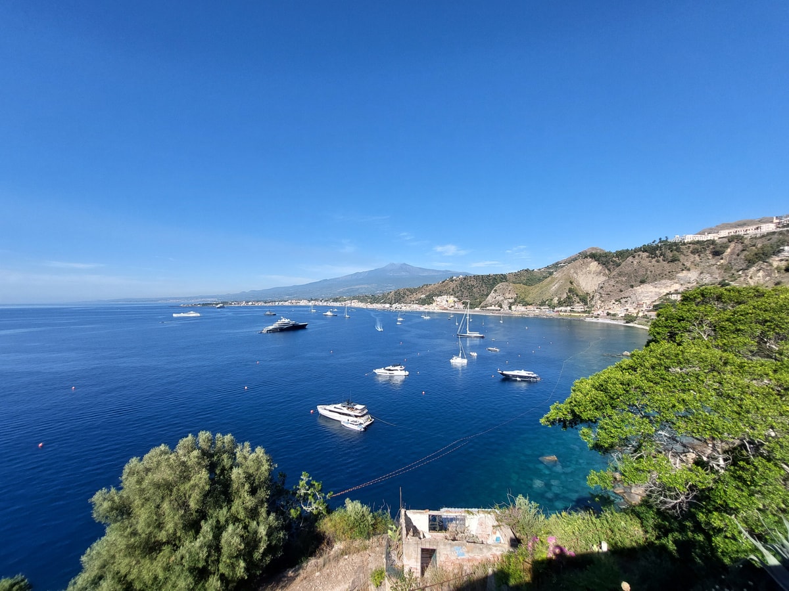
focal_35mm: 13
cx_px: 394
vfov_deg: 89.9
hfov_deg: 106.2
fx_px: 296
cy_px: 296
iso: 50
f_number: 2.2
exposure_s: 1/2158
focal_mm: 1.74
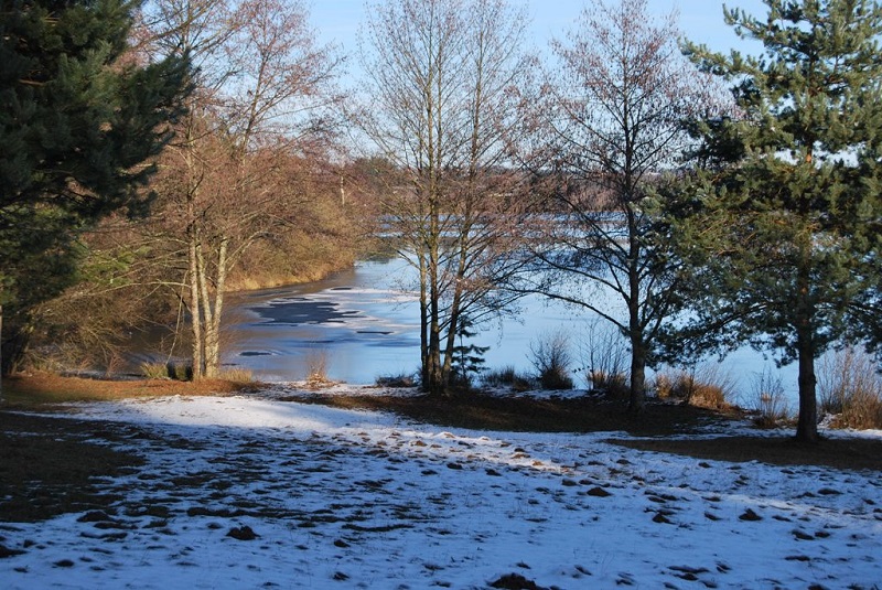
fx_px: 1766
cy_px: 295
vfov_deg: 19.0
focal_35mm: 72
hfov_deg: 28.0
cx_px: 441
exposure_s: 1/200
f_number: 7.1
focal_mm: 48
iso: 100
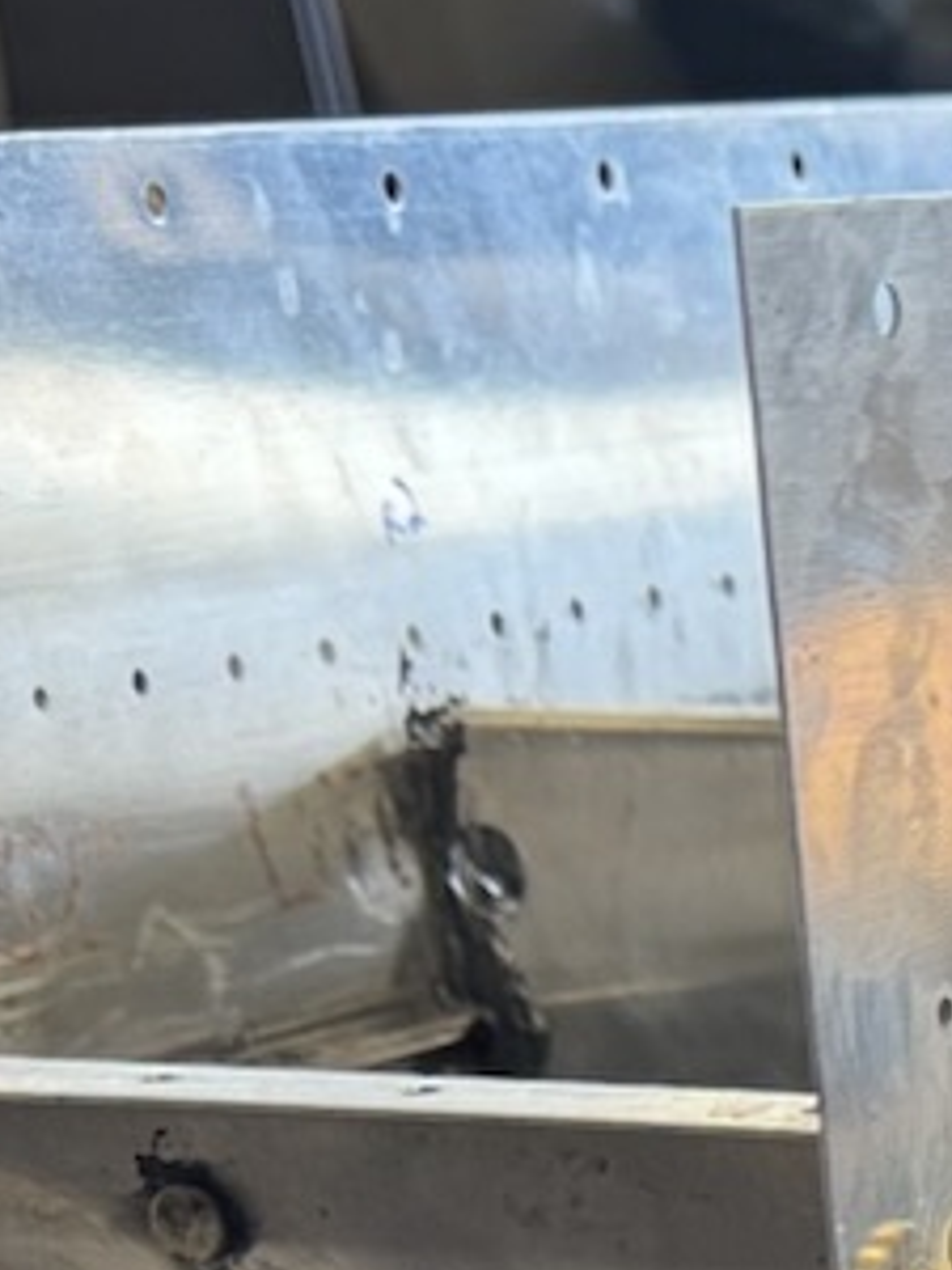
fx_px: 5867
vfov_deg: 10.6
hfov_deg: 8.4
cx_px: 2433
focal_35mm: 160
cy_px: 3014
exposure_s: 1/120
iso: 100
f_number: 1.78
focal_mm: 6.76
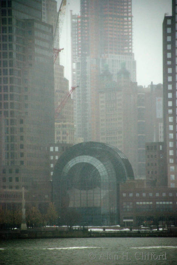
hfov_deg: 4.6
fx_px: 2208
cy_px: 132
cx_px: 88
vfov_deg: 6.9
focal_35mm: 300
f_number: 5.6
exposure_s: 1/200
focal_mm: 200
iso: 250
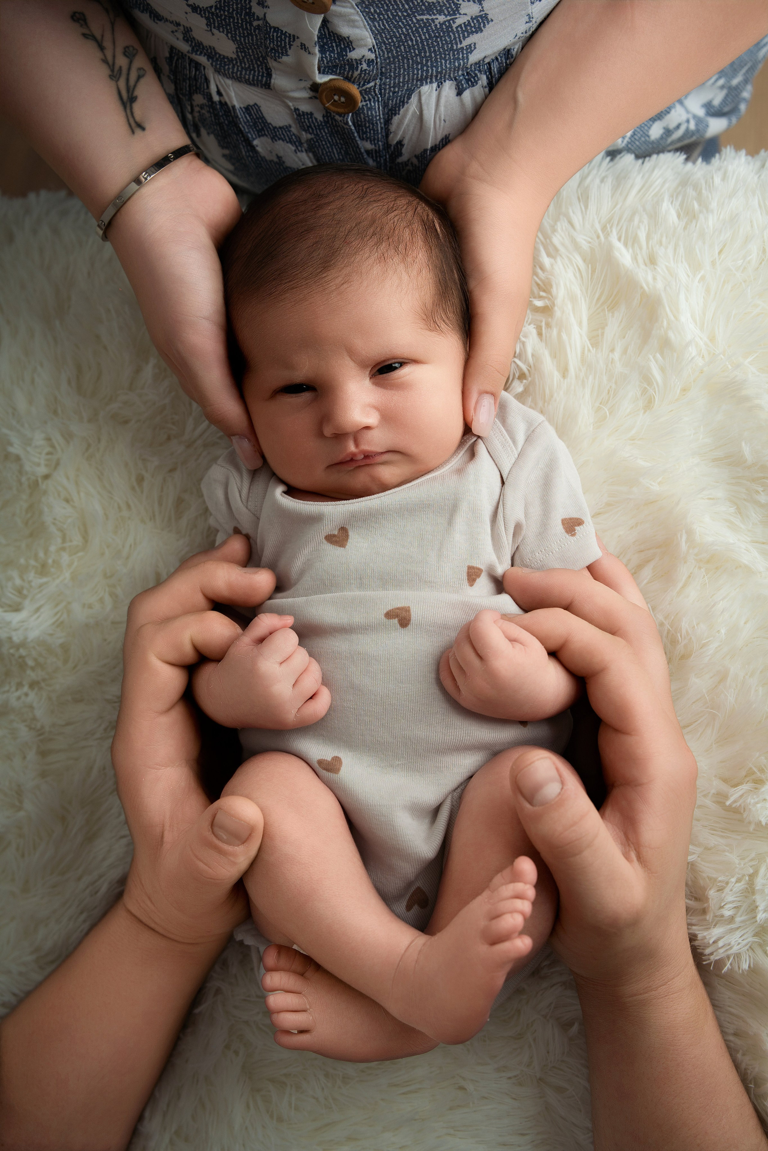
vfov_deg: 41.1
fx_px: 1536
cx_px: 384
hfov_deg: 28.1
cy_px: 576
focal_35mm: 48
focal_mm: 48
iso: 100
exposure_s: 1/160
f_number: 6.3
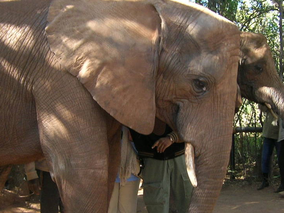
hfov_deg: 25.3
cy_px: 138
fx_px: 632
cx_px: 141
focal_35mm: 77
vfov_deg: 19.1
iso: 54
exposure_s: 1/30
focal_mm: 5.8
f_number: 2.9
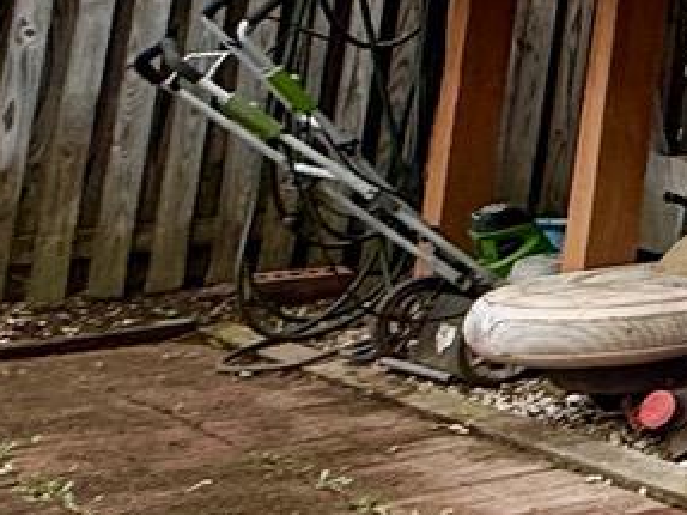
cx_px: 1850
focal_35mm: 100
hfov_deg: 12.6
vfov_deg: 13.6
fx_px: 1984
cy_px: -335
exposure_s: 1/1534
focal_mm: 2.22
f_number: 2.2
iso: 64
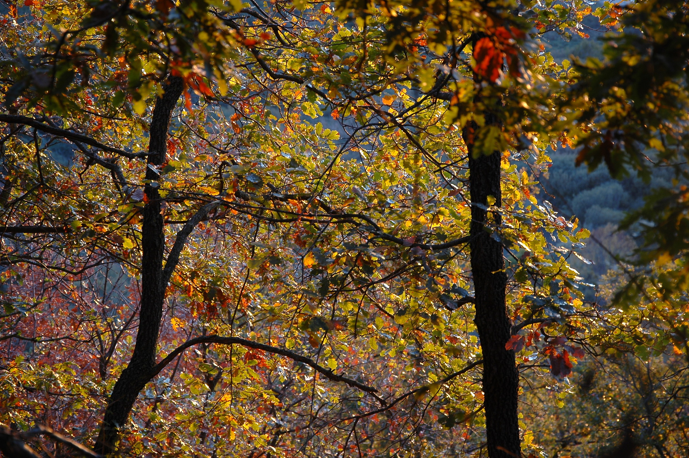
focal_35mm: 120
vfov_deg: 11.4
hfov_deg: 17.1
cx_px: 344
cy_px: 229
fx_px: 2294
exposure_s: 1/20
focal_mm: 80
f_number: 5.6
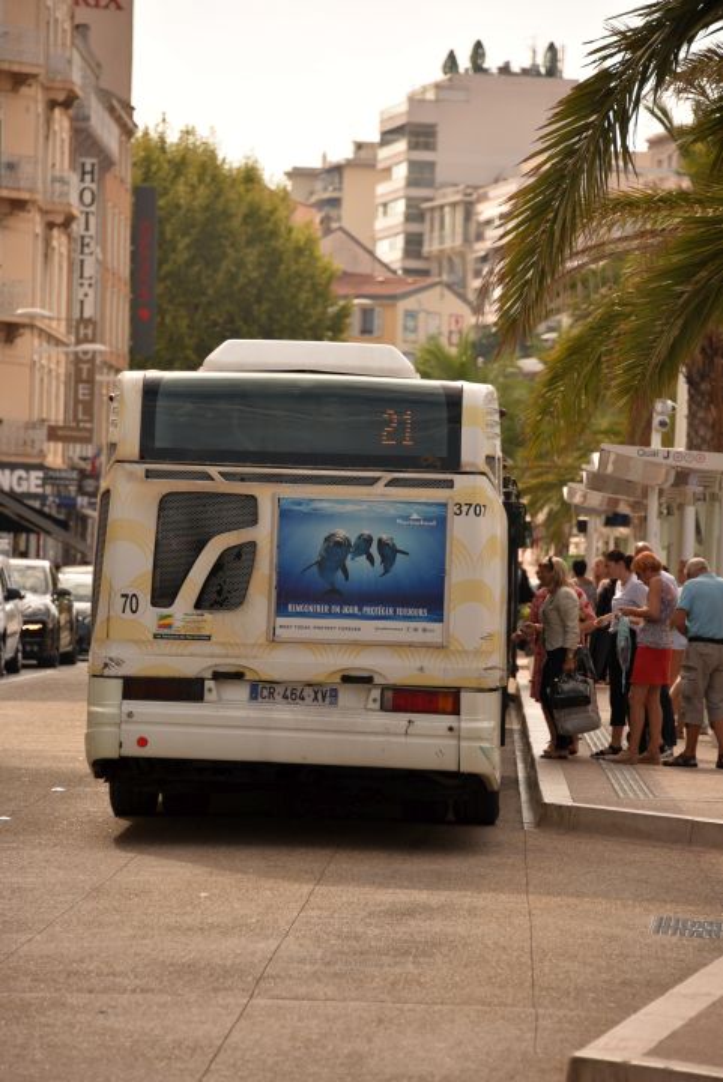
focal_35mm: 180
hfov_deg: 7.6
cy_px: 541
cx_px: 362
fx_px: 5414
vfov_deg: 11.4
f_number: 5.6
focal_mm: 180
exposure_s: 1/320
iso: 100
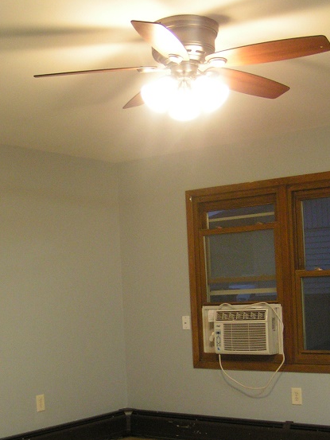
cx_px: 111
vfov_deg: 34.4
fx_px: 699
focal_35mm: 55
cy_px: 310
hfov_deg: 26.4
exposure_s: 1/25
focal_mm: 5.8
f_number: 2.8
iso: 200
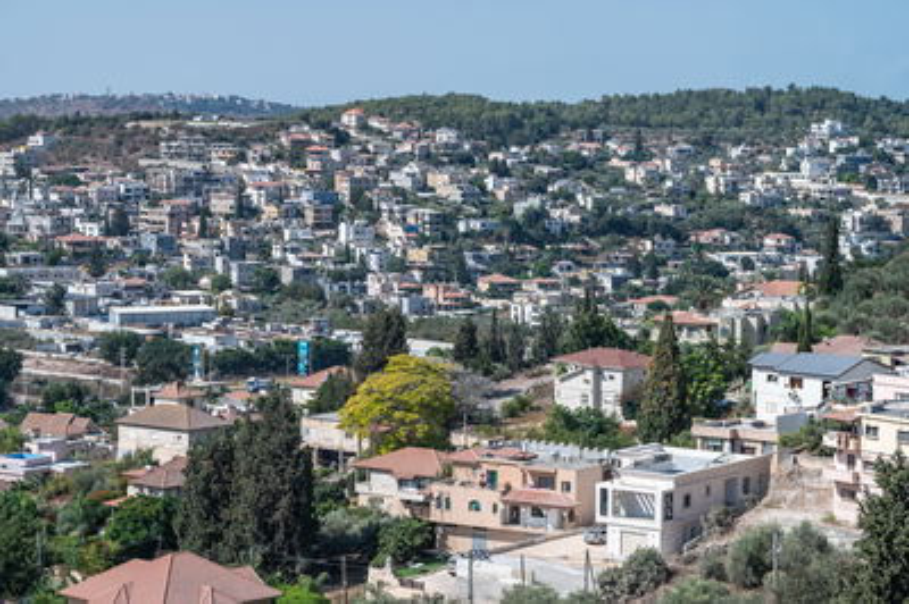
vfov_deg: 13.7
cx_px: 454
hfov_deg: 20.4
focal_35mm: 100
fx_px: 2523
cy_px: 302
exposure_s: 1/400
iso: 140
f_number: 8
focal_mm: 100
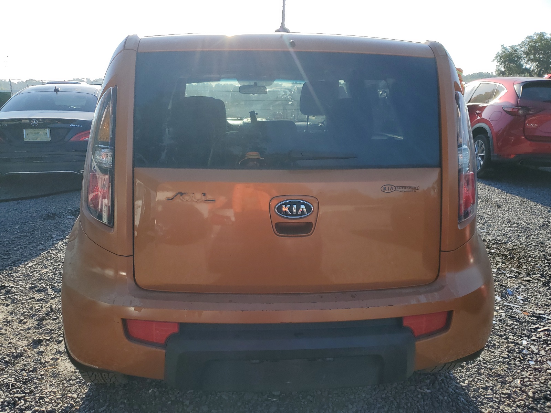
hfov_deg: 67.3
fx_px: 414
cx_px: 276
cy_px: 206
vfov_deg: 53.1
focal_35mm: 26
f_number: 1.5
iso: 50
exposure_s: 1/2000
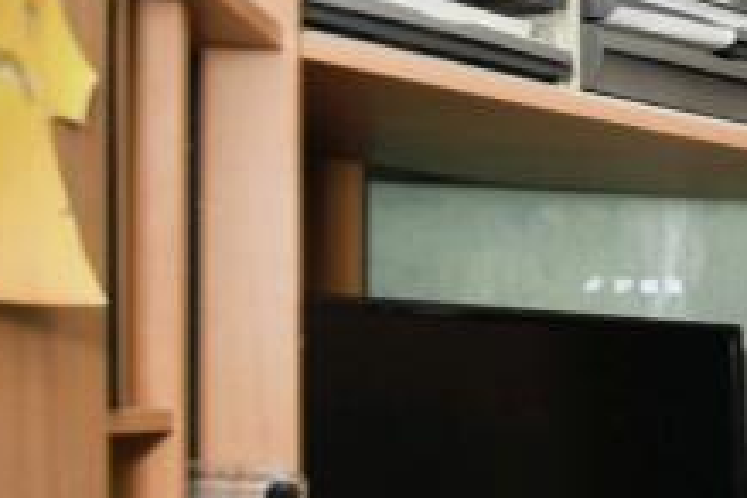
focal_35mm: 70
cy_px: 408
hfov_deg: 16.3
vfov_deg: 19.2
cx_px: 1695
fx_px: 1452
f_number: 8
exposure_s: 1/60
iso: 400
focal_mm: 10
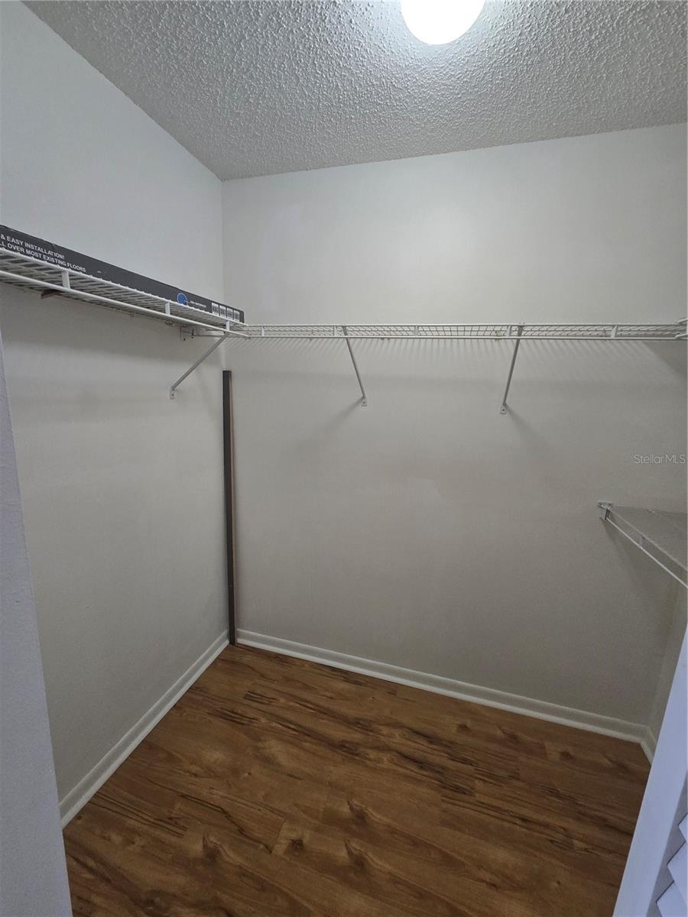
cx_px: 344
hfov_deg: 89.9
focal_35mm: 13
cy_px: 458
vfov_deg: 106.2
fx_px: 345
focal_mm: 2.2
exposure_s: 1/60
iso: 250
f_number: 2.2
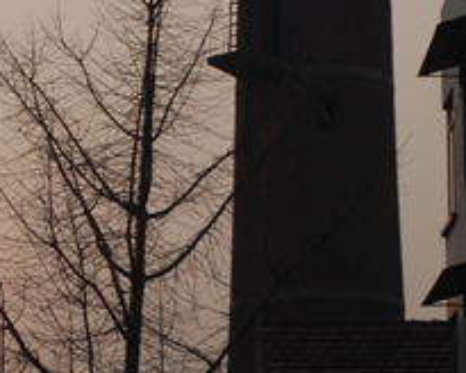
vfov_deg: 10.0
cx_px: 89
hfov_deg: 12.5
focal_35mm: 154
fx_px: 2124
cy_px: 242
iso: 200
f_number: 9
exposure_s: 1/320
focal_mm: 28
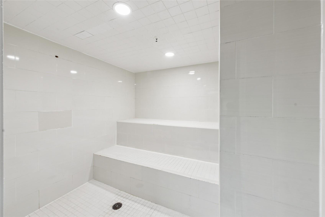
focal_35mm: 15
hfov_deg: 100.4
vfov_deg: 77.3
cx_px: 162
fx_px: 135
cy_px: 108
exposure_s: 1/13
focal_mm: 15
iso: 200
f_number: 8
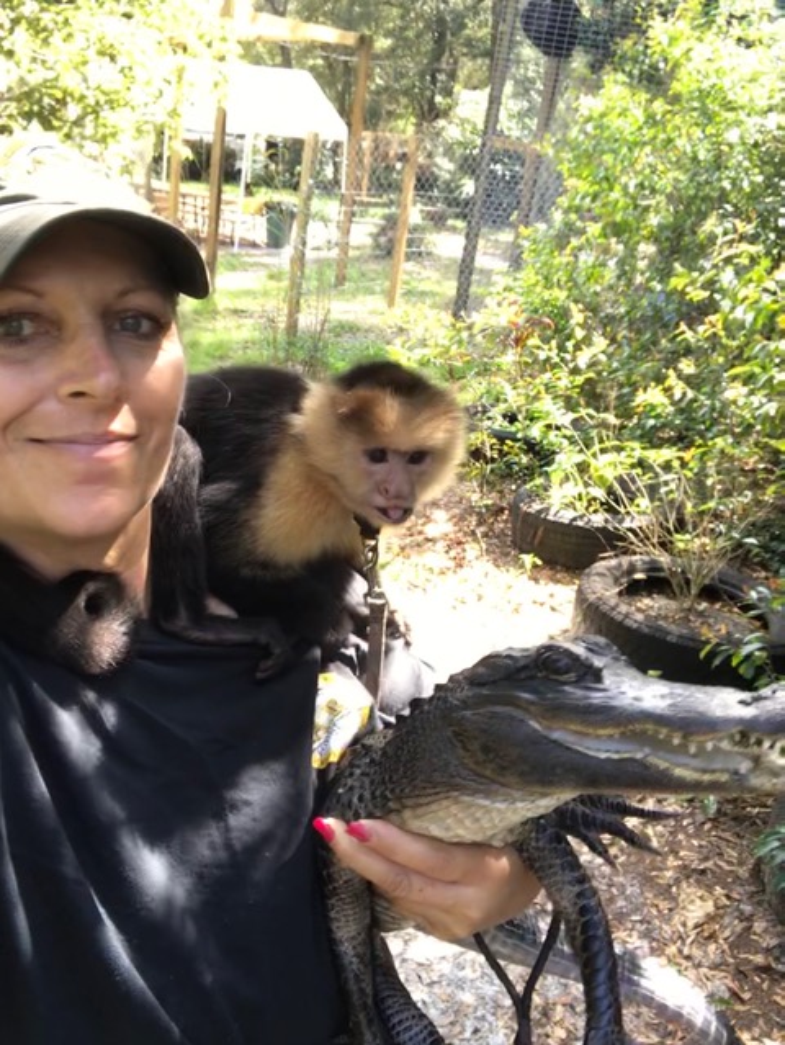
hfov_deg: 44.2
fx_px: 967
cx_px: 392
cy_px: 522
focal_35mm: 32
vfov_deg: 56.8
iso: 25
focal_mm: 2.87
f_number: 2.2
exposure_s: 1/40
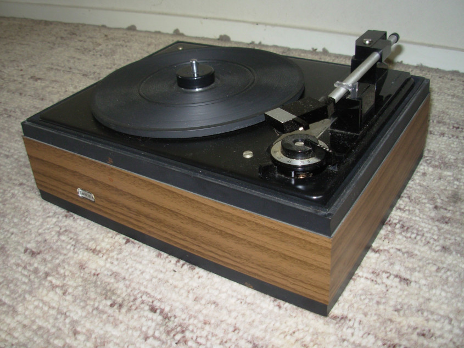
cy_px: 174
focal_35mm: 38
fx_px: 509
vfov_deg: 37.7
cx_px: 232
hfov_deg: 49.0
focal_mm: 6.3
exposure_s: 1/32
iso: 50
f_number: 2.9
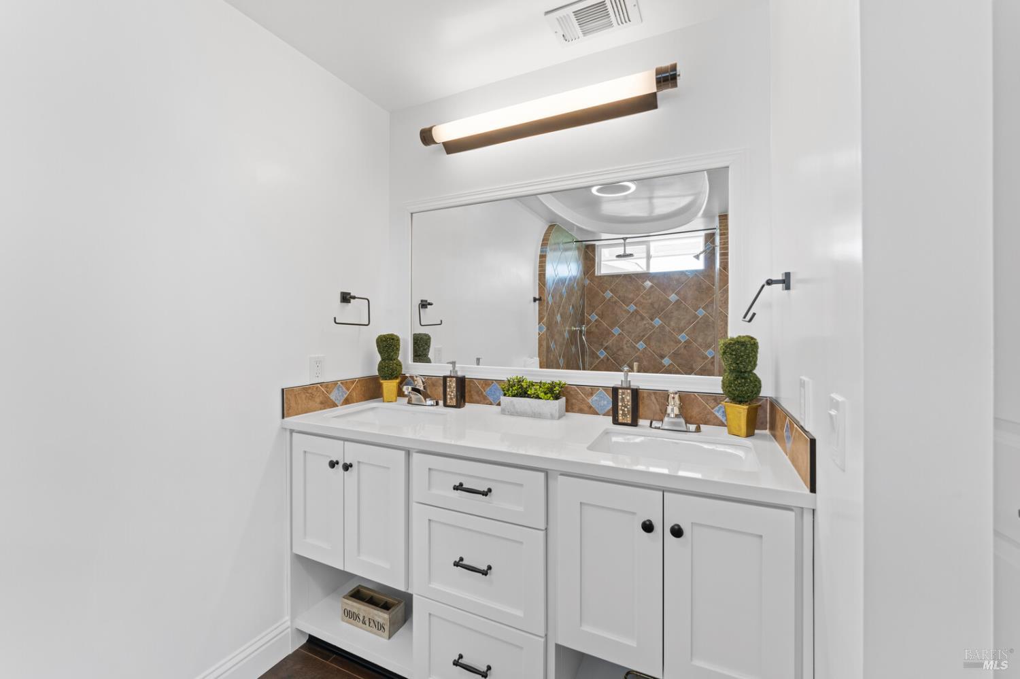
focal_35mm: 15
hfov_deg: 101.9
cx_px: 510
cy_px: 340
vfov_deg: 78.8
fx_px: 414
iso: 320
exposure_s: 1/3
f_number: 7.1
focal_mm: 14.6
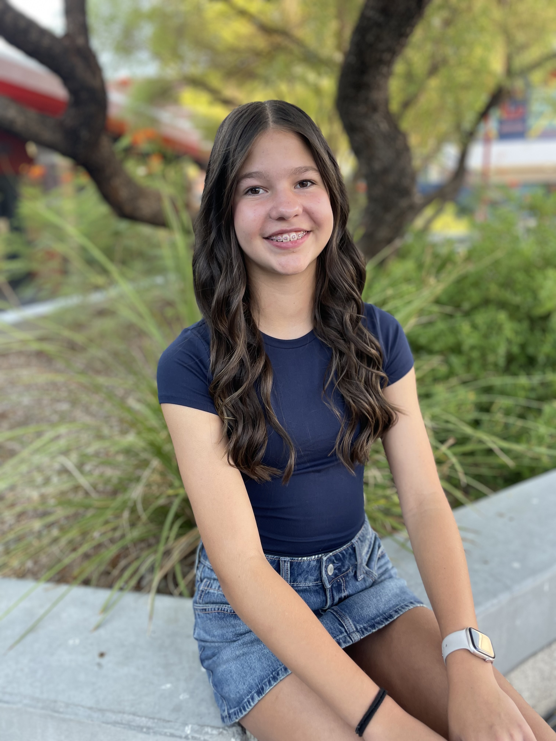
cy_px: 370
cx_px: 278
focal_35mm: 26
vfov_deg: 67.3
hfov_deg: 53.1
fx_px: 557
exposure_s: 1/121
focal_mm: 4.2
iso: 32
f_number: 1.6
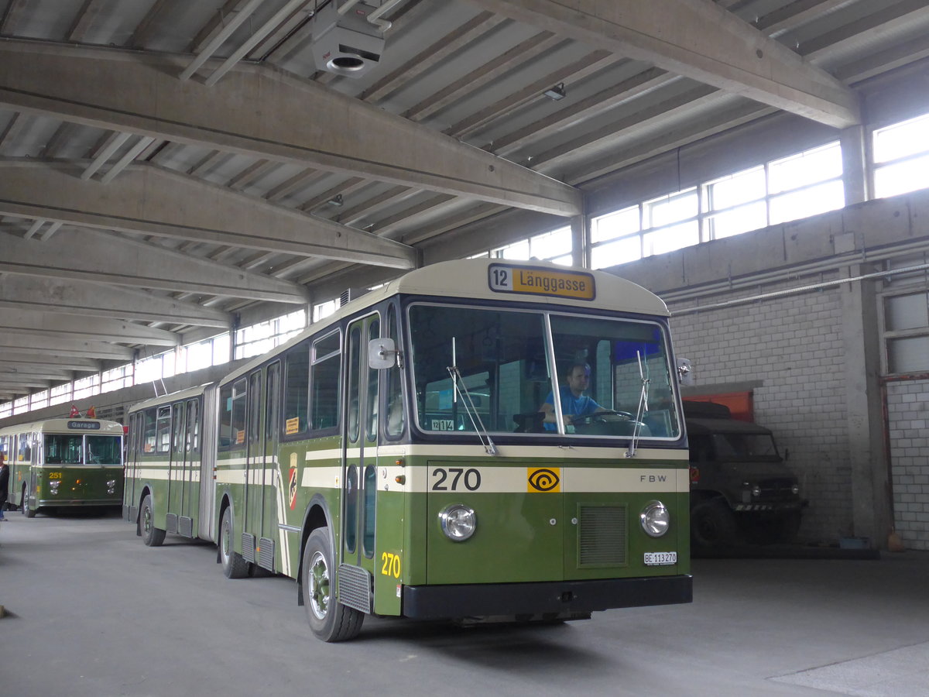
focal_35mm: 36
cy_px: 348
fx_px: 966
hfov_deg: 51.4
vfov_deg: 39.7
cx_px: 464
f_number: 2.4
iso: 500
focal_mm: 7.5
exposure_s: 1/125
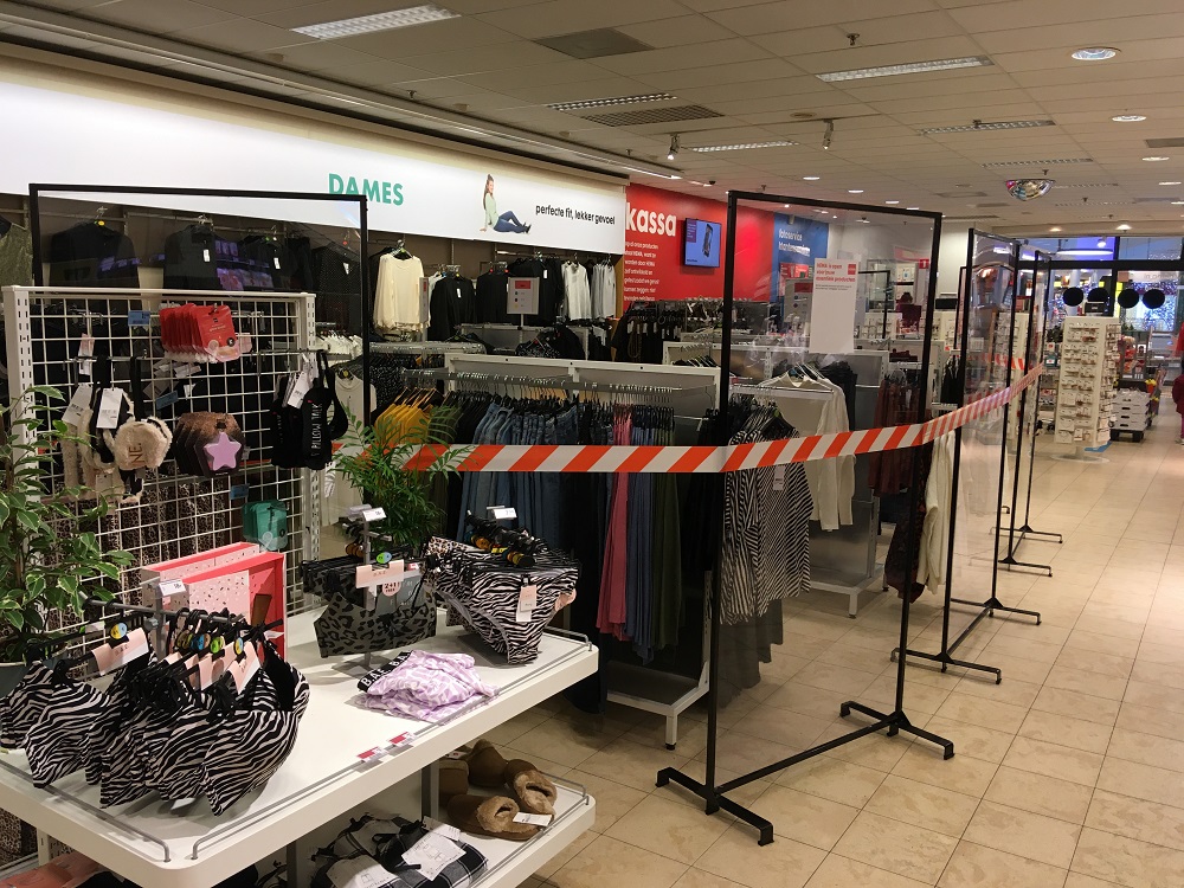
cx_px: 592
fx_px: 992
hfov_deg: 61.7
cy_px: 444
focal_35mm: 29
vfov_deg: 48.2
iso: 40
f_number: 2.2
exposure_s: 1/33
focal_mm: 4.15
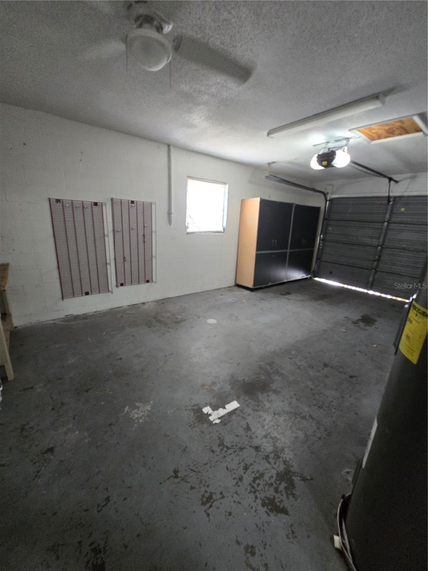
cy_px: 286
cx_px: 214
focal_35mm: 13
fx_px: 214
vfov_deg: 106.2
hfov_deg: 89.9
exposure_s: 1/60
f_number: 2.2
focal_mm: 2.2
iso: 640
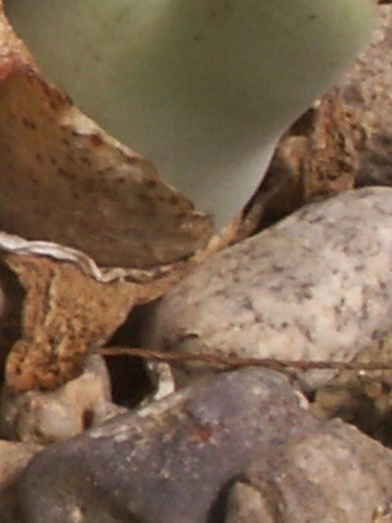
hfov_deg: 9.3
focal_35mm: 160
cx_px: 76
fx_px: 2414
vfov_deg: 12.2
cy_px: -28
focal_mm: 10.3
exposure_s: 1/125
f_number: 5.6
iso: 50
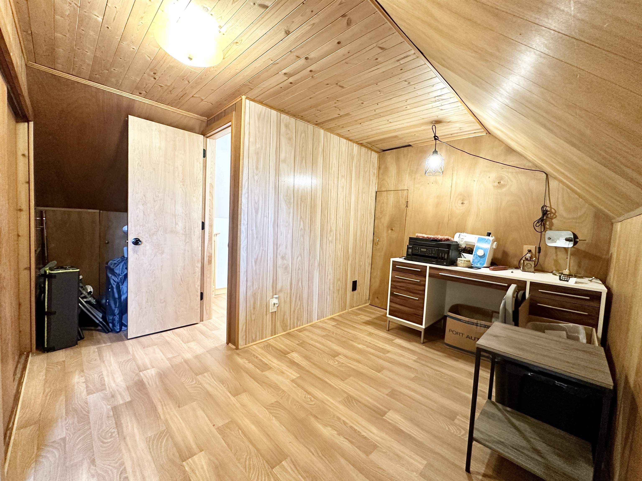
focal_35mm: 14
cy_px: 240
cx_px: 321
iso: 400
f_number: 2.2
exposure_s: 1/60
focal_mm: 2.22
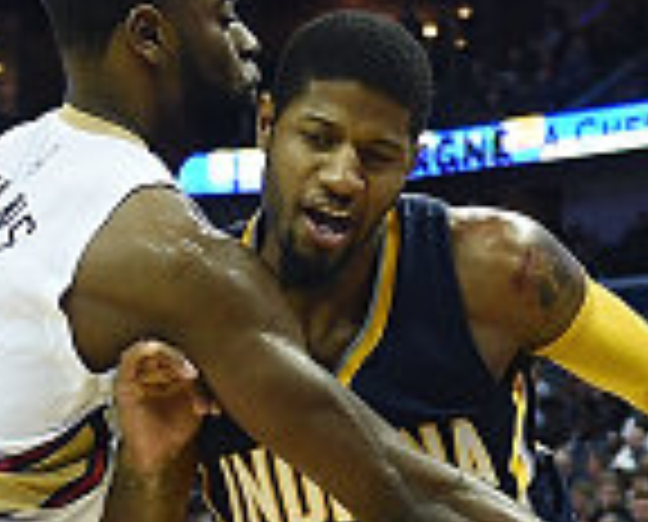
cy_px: 740
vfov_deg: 11.1
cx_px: 297
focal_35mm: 135
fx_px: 2596
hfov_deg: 14.2
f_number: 2.8
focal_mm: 35
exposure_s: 1/1250
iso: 2000
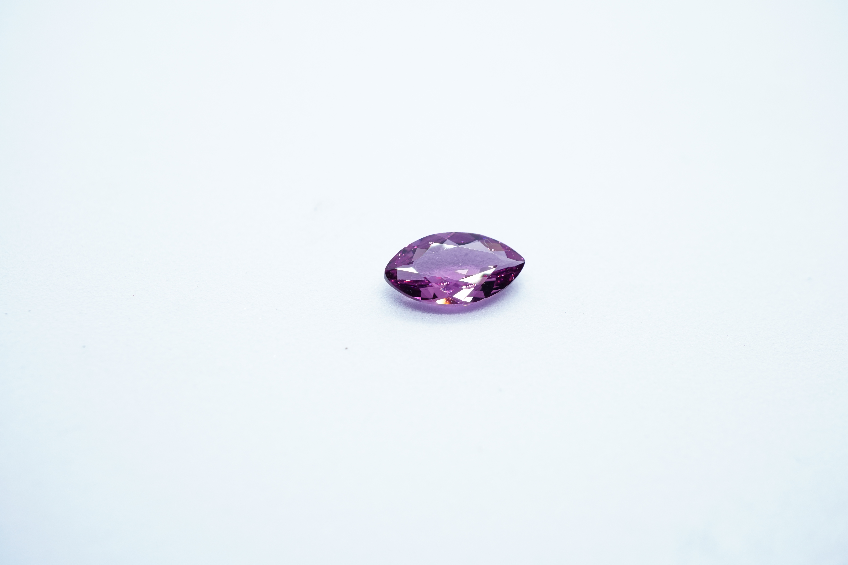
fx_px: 1060
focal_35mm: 45
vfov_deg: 29.9
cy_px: 282
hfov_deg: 43.6
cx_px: 424
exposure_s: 1/80
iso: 640
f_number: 6.3
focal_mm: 30
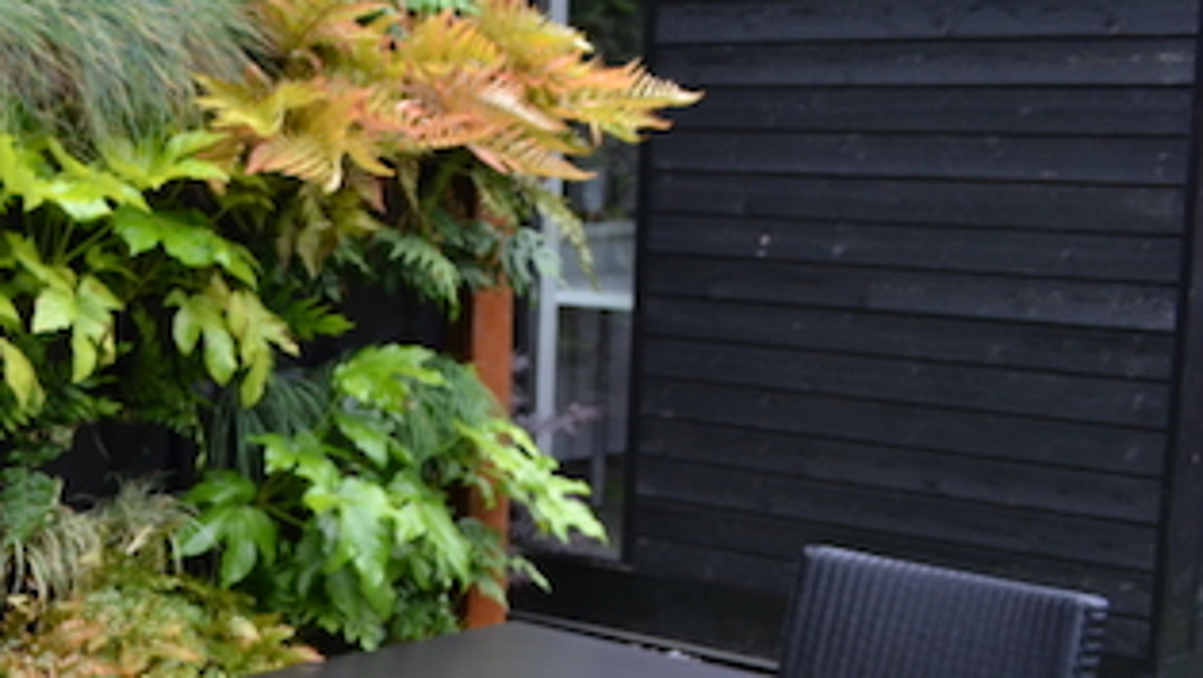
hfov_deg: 25.5
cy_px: 544
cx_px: -211
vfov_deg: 16.0
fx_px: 2394
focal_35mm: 75
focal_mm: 20
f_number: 5.6
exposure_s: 1/125
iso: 200
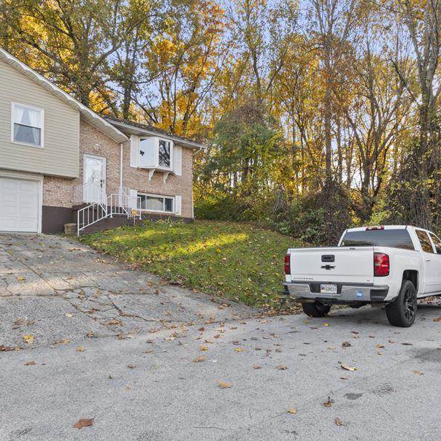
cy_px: 244
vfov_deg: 58.9
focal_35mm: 27
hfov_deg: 58.9
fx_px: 389
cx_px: 250
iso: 400
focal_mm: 10
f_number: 8
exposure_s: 1/80
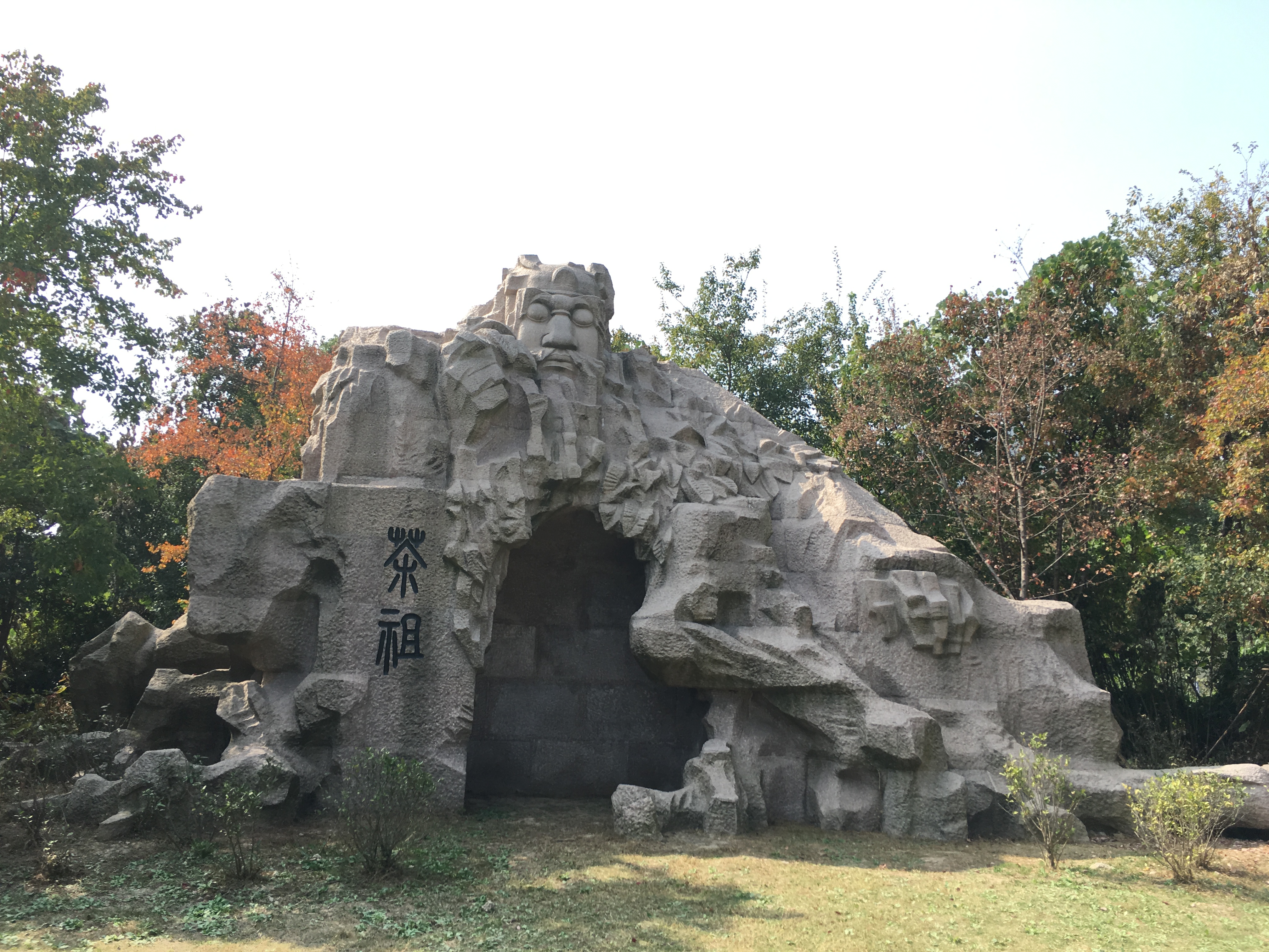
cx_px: 634
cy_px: 476
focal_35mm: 29
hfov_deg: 61.7
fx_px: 1063
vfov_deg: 48.2
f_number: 2.2
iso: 25
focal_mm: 4.15
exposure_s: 1/557
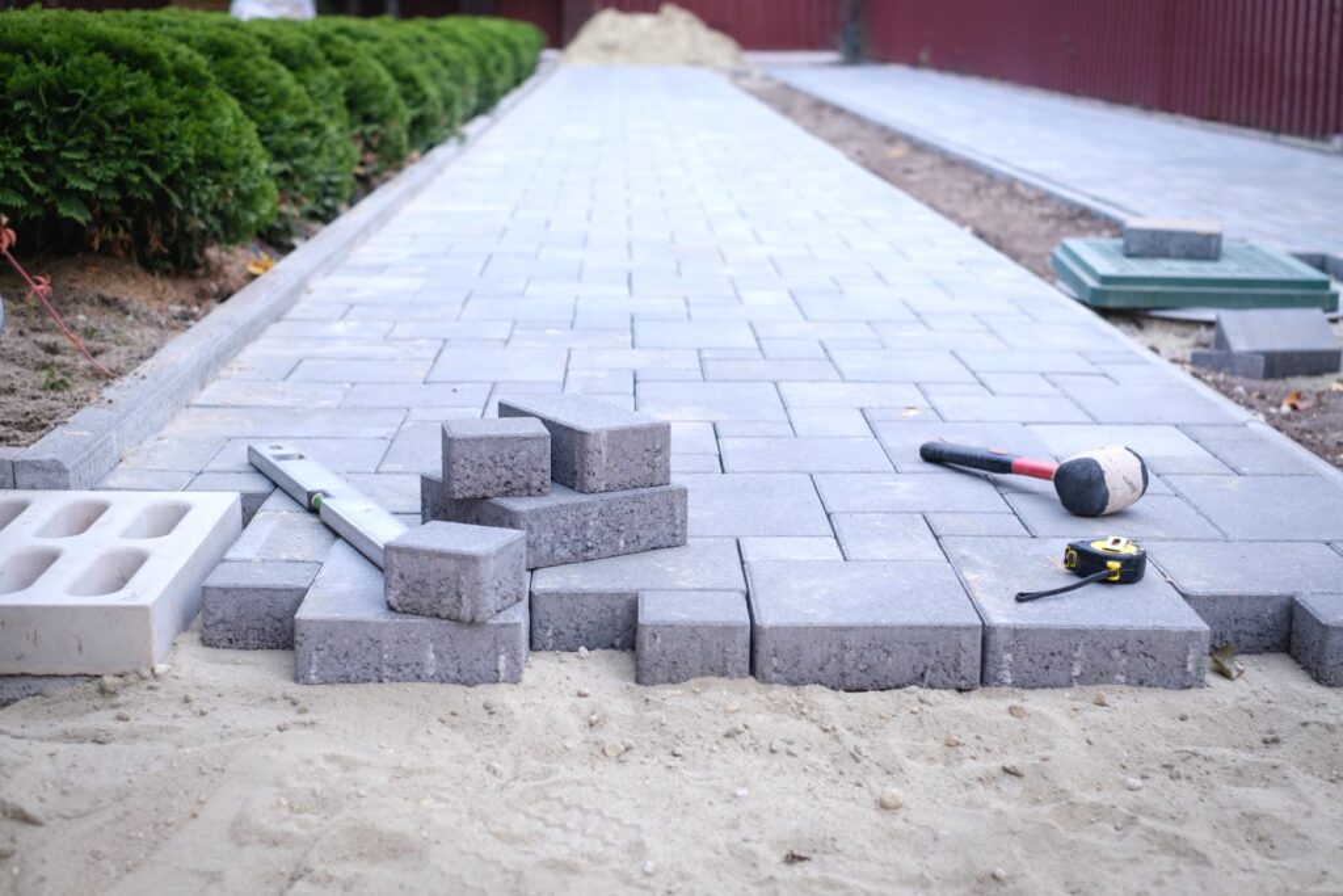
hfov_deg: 37.5
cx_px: 672
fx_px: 1977
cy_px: 448
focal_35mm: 53
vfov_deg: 25.5
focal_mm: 35
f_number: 3.2
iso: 200
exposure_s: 1/30
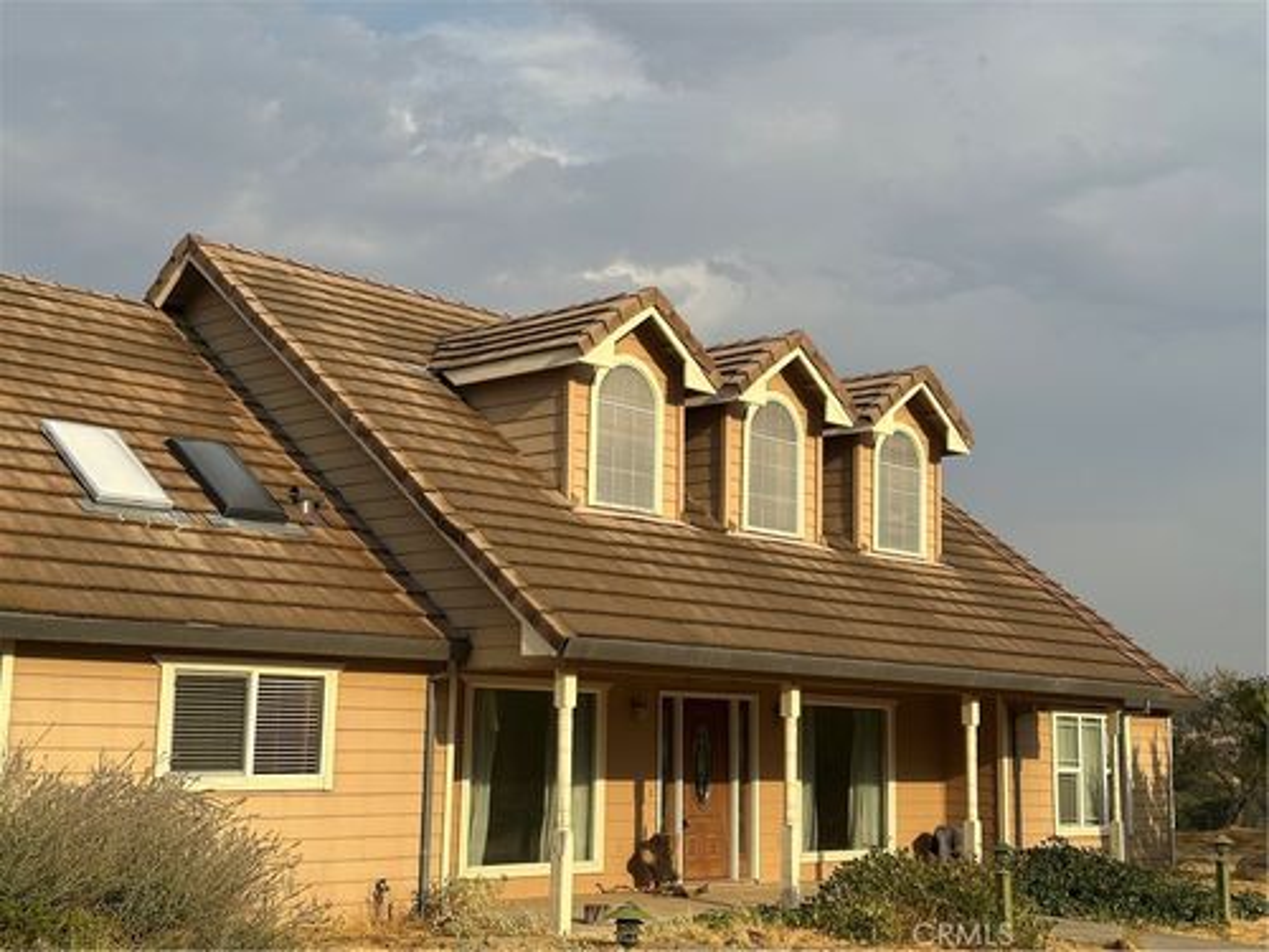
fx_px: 1760
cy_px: 476
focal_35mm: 48
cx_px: 634
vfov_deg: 30.3
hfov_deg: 39.7
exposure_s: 1/3155
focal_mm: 6.86
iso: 64
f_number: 1.78
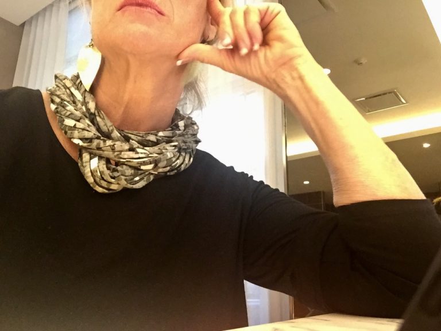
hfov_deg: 58.4
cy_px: 166
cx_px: 220
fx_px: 395
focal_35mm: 31
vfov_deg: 45.4
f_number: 2.2
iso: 320
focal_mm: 2.65
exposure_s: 1/20
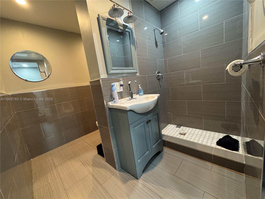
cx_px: 132
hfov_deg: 102.1
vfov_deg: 85.7
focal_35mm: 14
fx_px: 107
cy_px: 100
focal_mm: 2.22
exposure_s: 1/60
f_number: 2.2
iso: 500
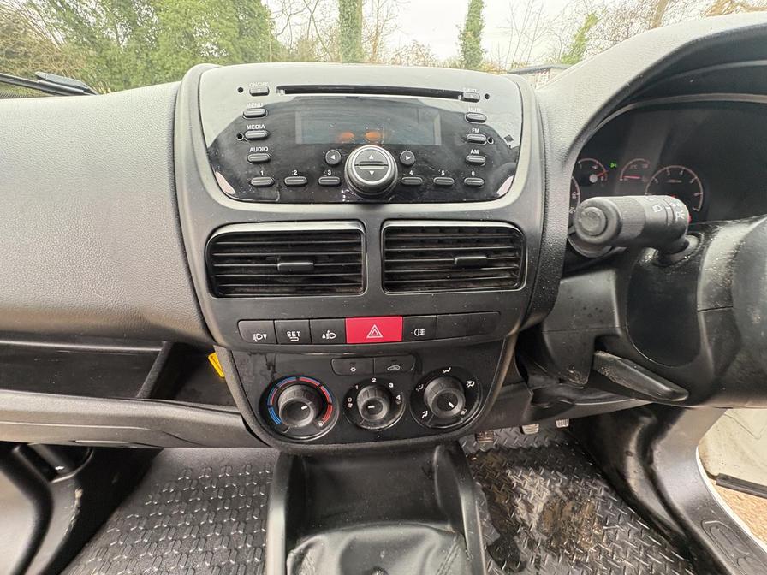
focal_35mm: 14
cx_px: 384
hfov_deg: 102.1
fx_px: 310
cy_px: 288
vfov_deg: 85.7
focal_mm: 2.22
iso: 320
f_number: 2.2
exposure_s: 1/60
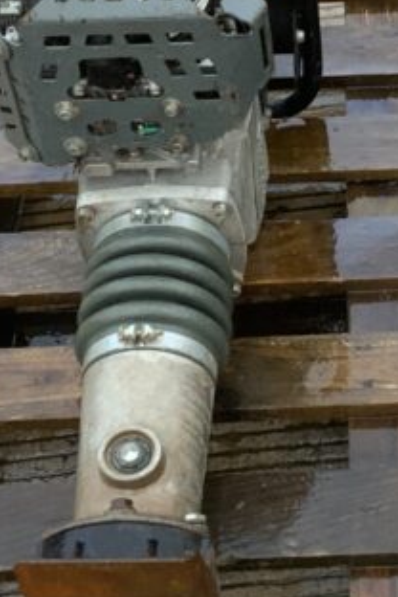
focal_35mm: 99
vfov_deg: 20.5
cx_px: 379
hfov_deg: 13.7
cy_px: 163
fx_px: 1642
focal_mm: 3
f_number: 1.8
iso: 80
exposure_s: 1/60
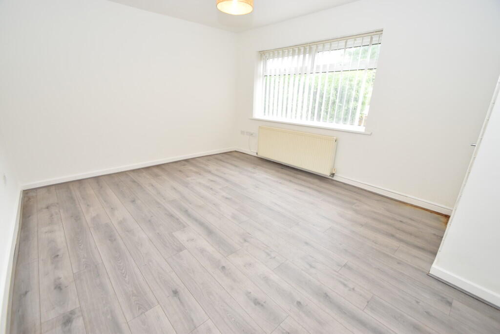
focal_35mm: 15
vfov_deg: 77.3
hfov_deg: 100.4
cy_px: 167
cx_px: 250
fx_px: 208
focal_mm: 10
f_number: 5.6
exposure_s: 1/125
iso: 640
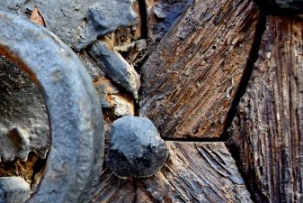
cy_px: 123
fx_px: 690
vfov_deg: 16.7
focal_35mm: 82
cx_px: -120
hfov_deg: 21.6
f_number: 5.6
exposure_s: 1/125
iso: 500
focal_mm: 18
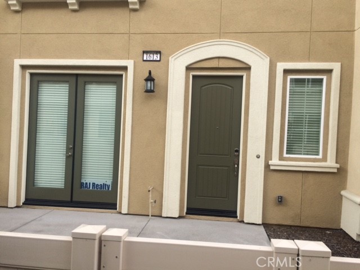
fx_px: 302
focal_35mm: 29
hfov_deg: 61.7
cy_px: 135
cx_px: 180
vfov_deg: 48.2
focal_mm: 4.15
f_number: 2.2
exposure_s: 1/774
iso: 32
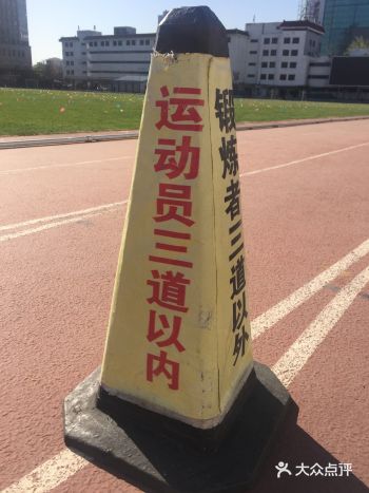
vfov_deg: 61.7
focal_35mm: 29
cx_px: 184
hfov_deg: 48.2
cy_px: 246
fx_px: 412
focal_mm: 4.15
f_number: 2.2
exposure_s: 1/2083
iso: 32
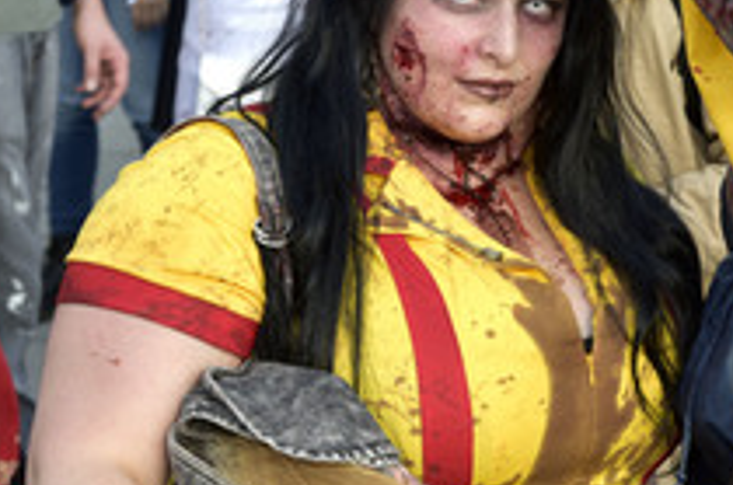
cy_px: 248
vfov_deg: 9.6
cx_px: 539
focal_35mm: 142
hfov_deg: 14.4
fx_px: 2885
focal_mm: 66
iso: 400
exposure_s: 1/200
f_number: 7.1
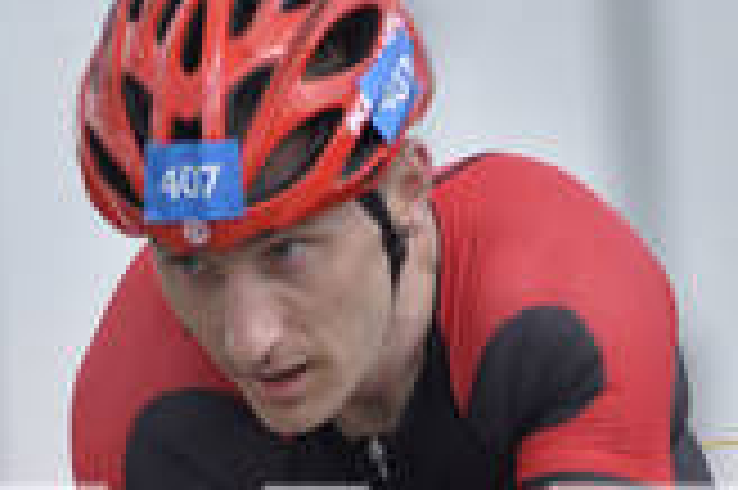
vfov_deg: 0.9
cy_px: 731
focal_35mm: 1561
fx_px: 31968
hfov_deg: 1.3
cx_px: 558
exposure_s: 1/1600
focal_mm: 400
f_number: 6
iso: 400
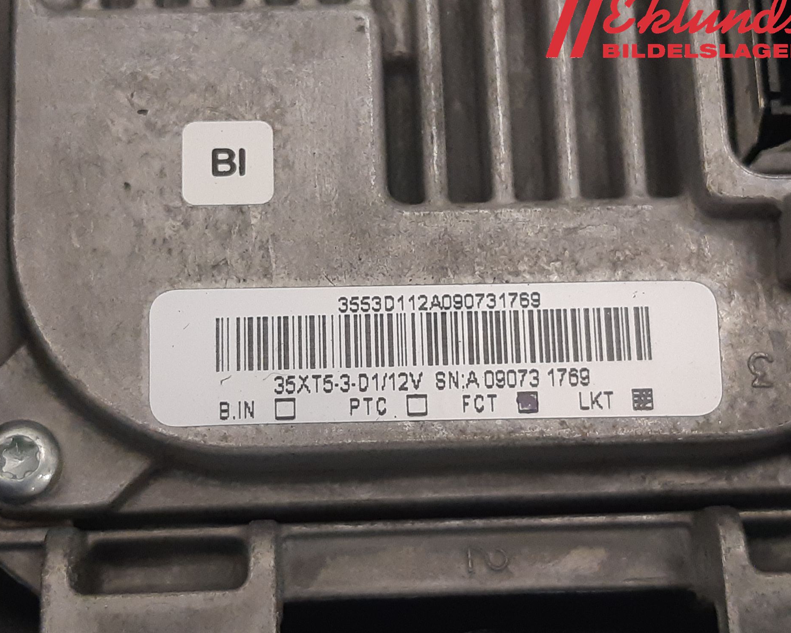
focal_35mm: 28
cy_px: 313
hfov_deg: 62.2
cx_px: 371
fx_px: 656
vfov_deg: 51.5
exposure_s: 1/33
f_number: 1.7
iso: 250
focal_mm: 3.93
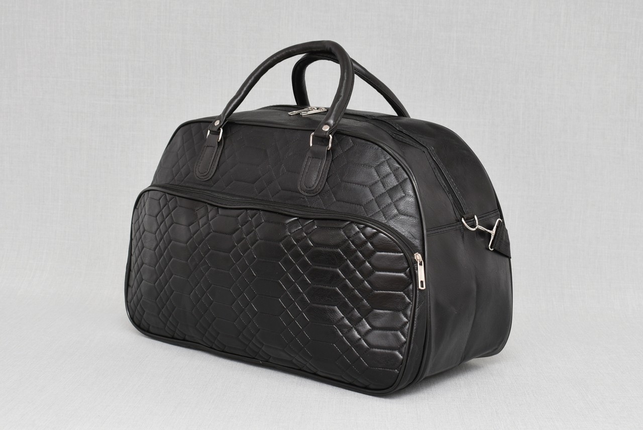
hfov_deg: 42.3
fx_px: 831
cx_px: 322
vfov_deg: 29.0
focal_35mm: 46
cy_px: 215
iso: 100
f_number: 5.6
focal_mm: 31
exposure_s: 1/60
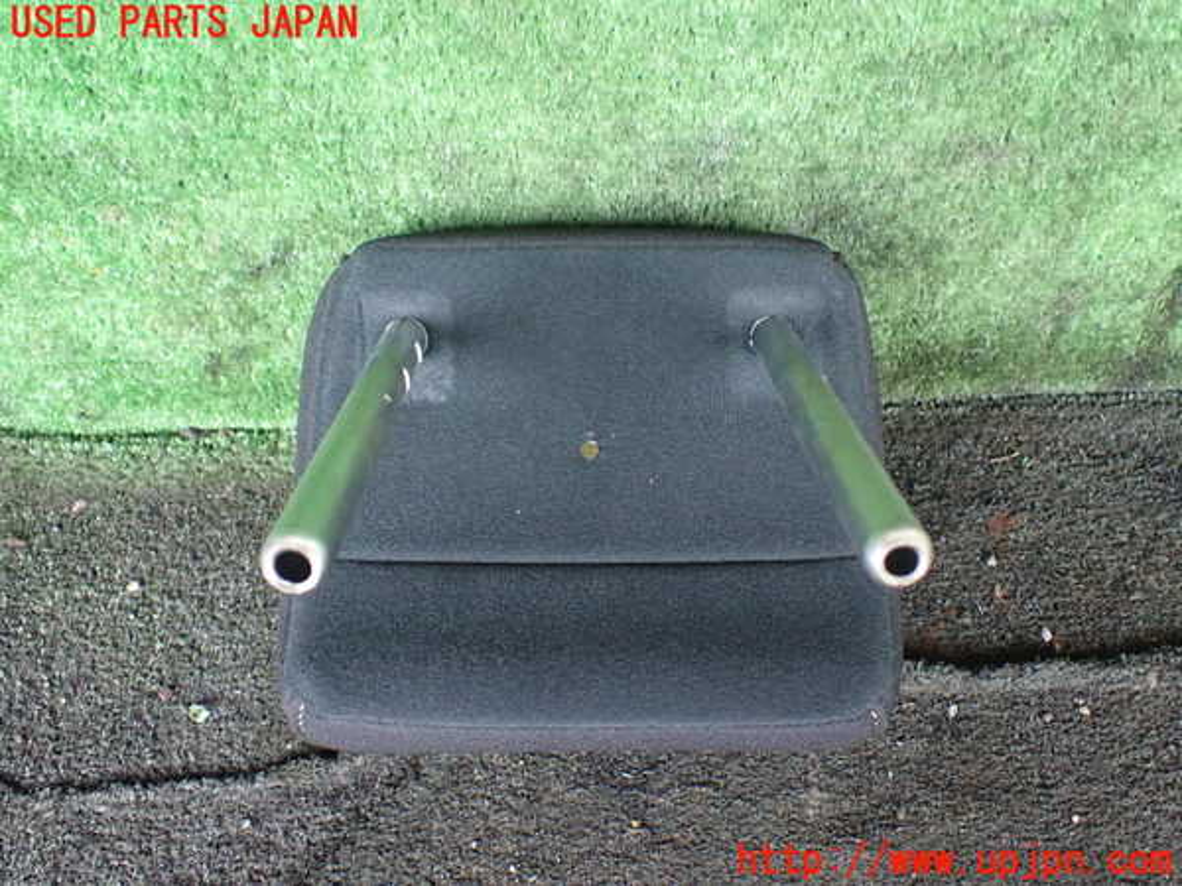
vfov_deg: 46.8
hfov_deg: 60.0
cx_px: 591
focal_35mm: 30
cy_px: 443
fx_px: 1024
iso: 800
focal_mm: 5.4
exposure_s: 1/30
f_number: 2.3
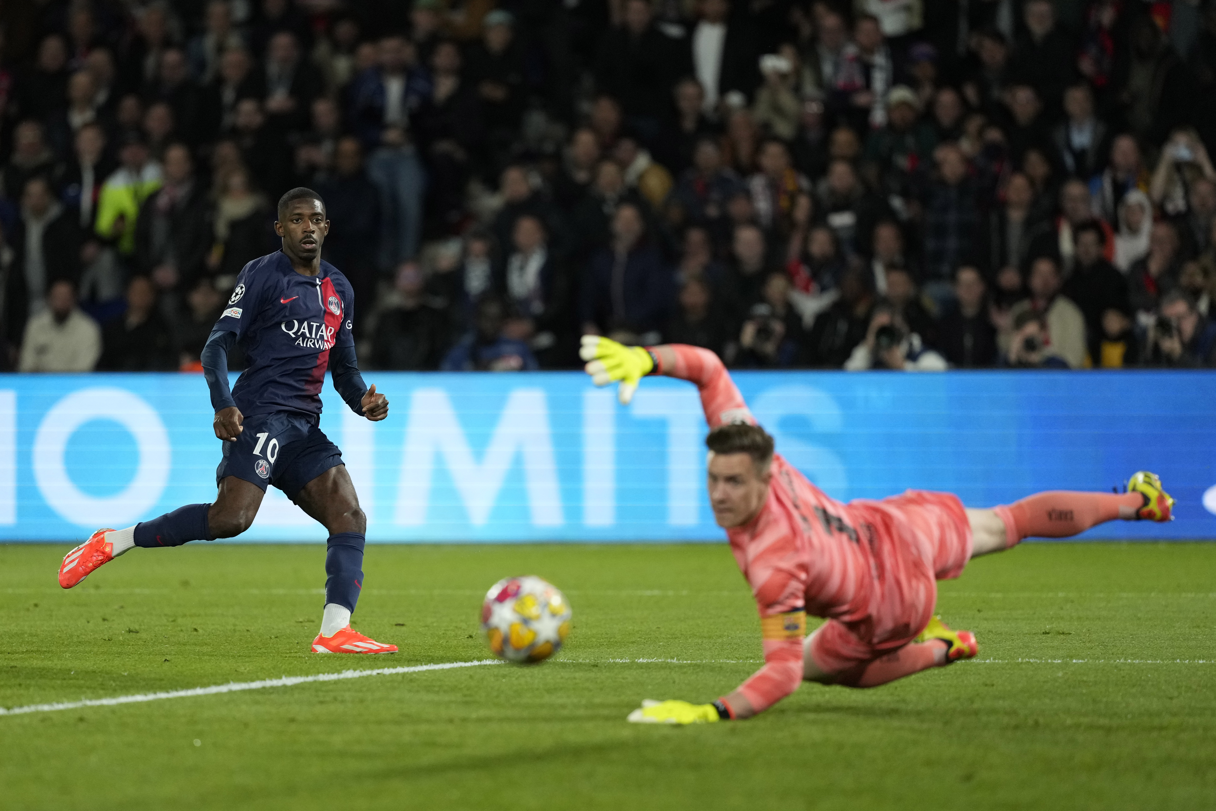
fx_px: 10133
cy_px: 406
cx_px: 608
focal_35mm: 300
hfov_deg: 6.9
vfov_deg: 4.6
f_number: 2.8
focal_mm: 300
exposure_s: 1/2000
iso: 2500
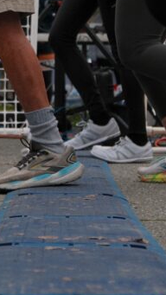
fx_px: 1087
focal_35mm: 139
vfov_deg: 15.4
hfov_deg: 8.7
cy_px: 98
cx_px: 86
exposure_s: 1/2000
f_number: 3.6
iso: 1250
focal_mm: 39
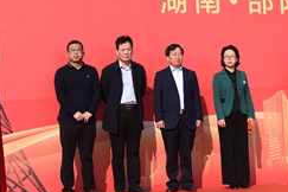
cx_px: 164
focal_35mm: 94
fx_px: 752
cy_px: 43
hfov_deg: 21.7
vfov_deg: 14.5
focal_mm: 38
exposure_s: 1/1000
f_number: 4
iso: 100
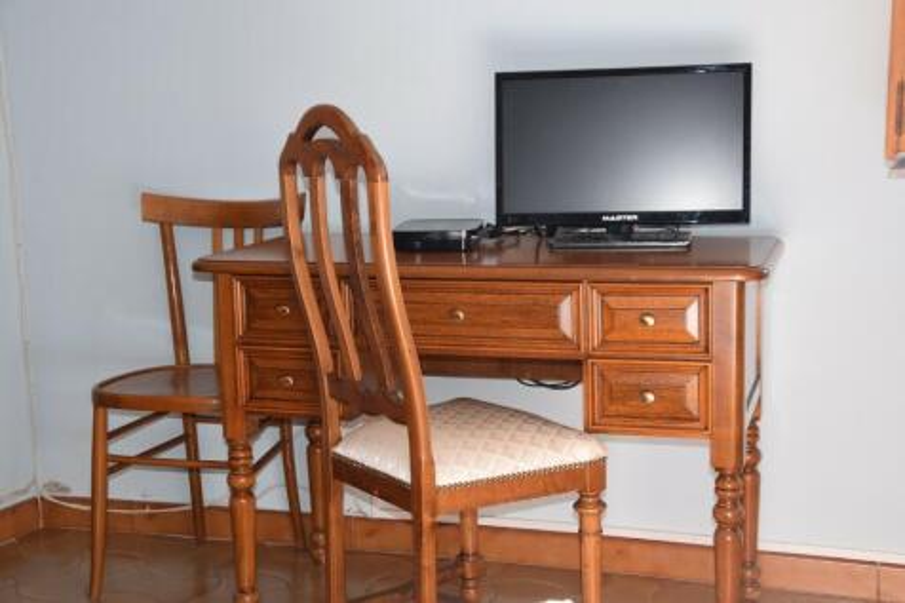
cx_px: 452
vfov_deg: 25.7
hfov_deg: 37.9
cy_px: 302
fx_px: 1319
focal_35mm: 52
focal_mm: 35
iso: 320
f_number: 5.6
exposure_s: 1/125
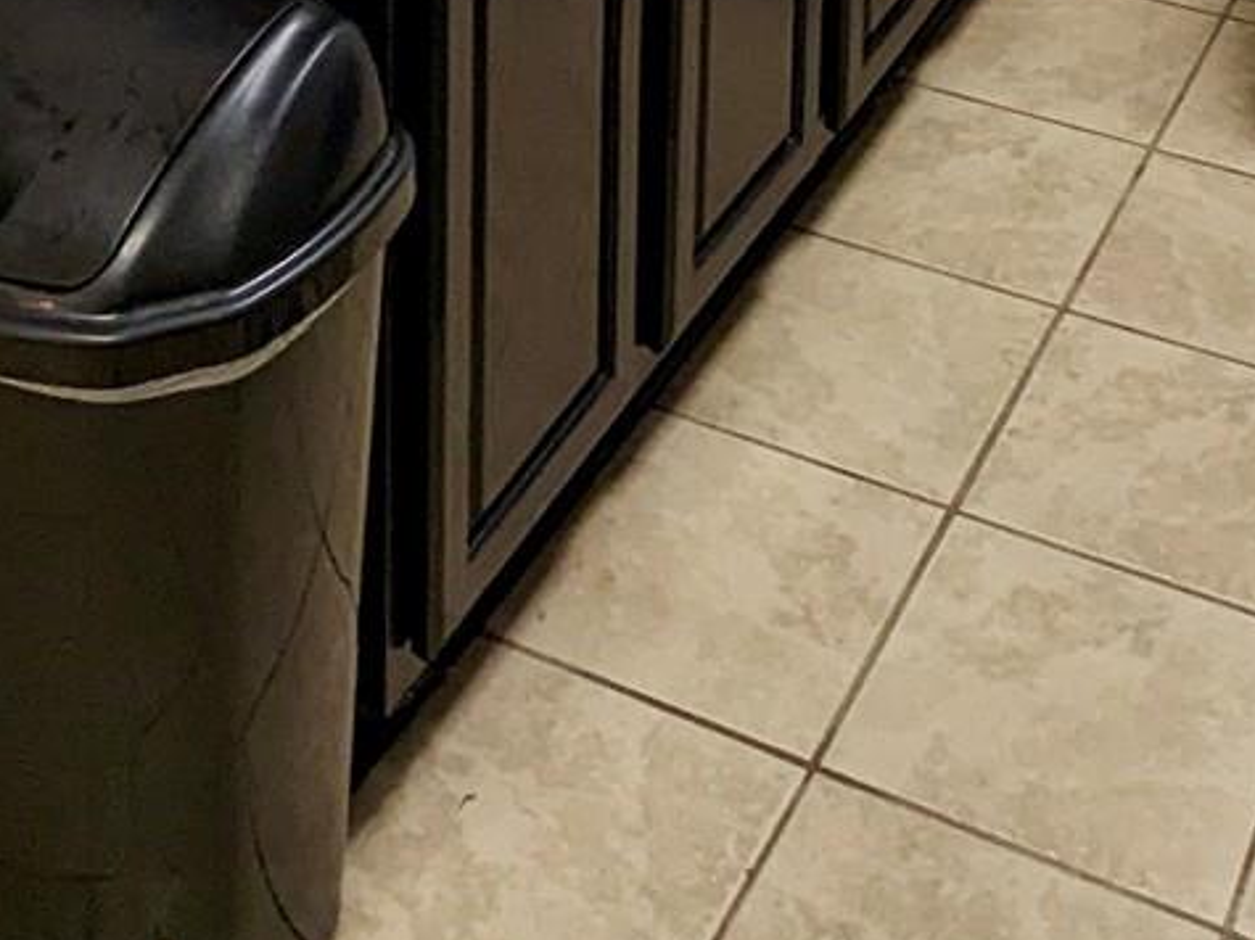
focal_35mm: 69
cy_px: -800
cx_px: 610
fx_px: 2501
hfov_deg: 28.2
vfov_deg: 17.1
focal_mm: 2.35
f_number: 2.2
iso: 195
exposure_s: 1/60
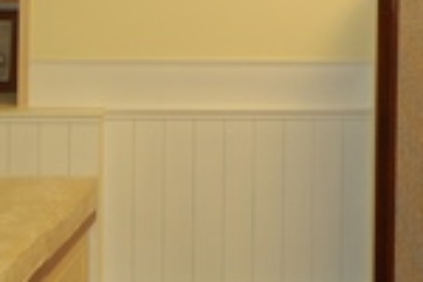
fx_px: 1269
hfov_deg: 16.9
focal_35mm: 108
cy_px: -179
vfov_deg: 11.9
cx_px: 663
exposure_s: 1/8
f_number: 6.3
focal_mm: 18
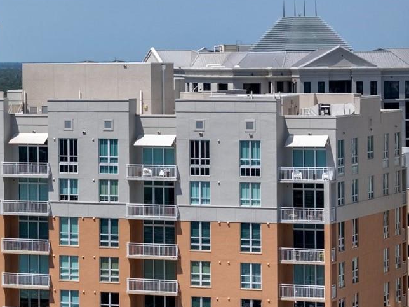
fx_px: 2056
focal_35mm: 174
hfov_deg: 11.2
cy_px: 240
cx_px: -8
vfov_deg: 8.5
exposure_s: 1/200
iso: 100
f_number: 2.8
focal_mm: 19.35
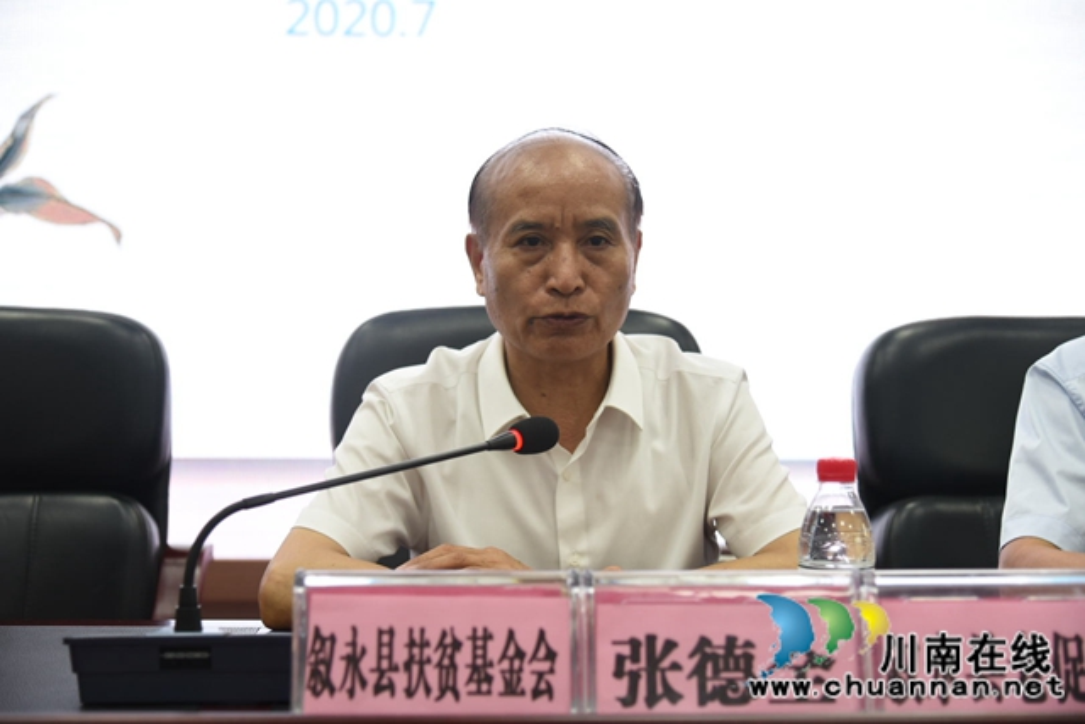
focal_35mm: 58
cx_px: 542
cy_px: 362
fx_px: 1748
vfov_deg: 23.4
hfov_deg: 34.5
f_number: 4
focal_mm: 58
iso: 800
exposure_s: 1/200
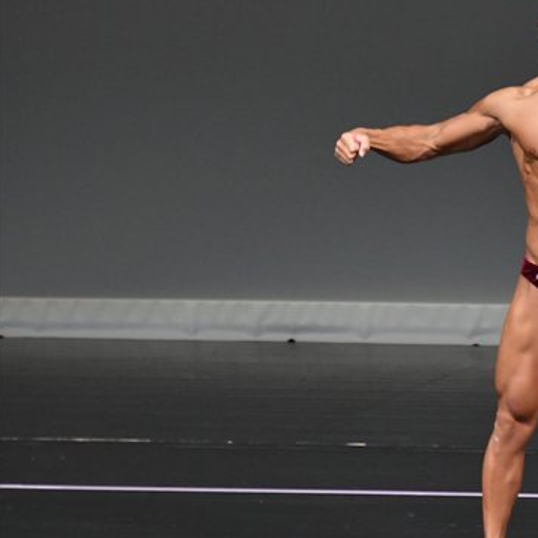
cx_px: 578
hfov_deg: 3.0
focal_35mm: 580
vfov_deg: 3.0
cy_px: 267
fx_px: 10199
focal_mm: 210
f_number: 5.6
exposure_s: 1/400
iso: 4000
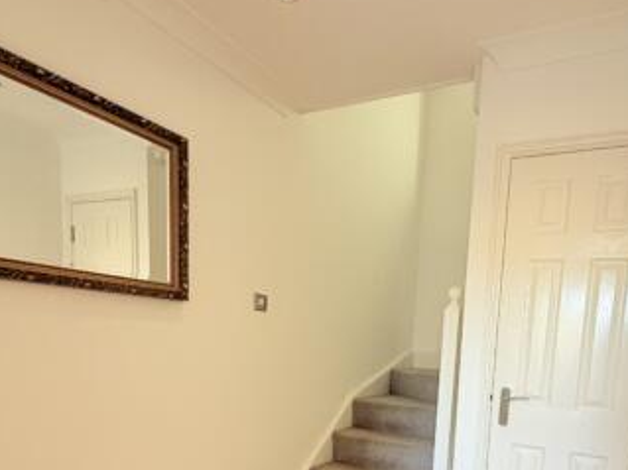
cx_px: 419
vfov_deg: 48.4
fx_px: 472
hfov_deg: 65.5
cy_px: 407
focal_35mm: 26
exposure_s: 1/100
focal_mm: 2.22
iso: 160
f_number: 2.2
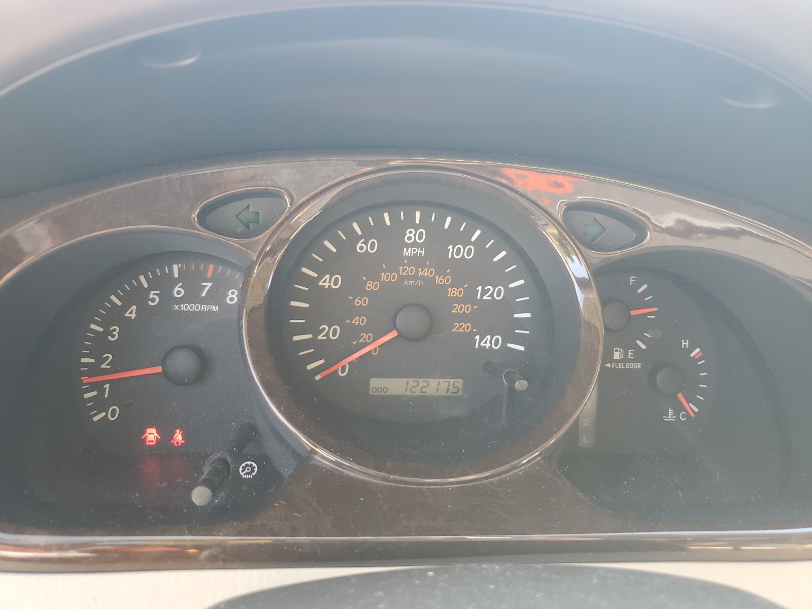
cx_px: 406
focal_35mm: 26
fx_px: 610
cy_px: 304
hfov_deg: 67.3
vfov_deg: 53.1
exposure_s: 1/60.2
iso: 59
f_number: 1.5
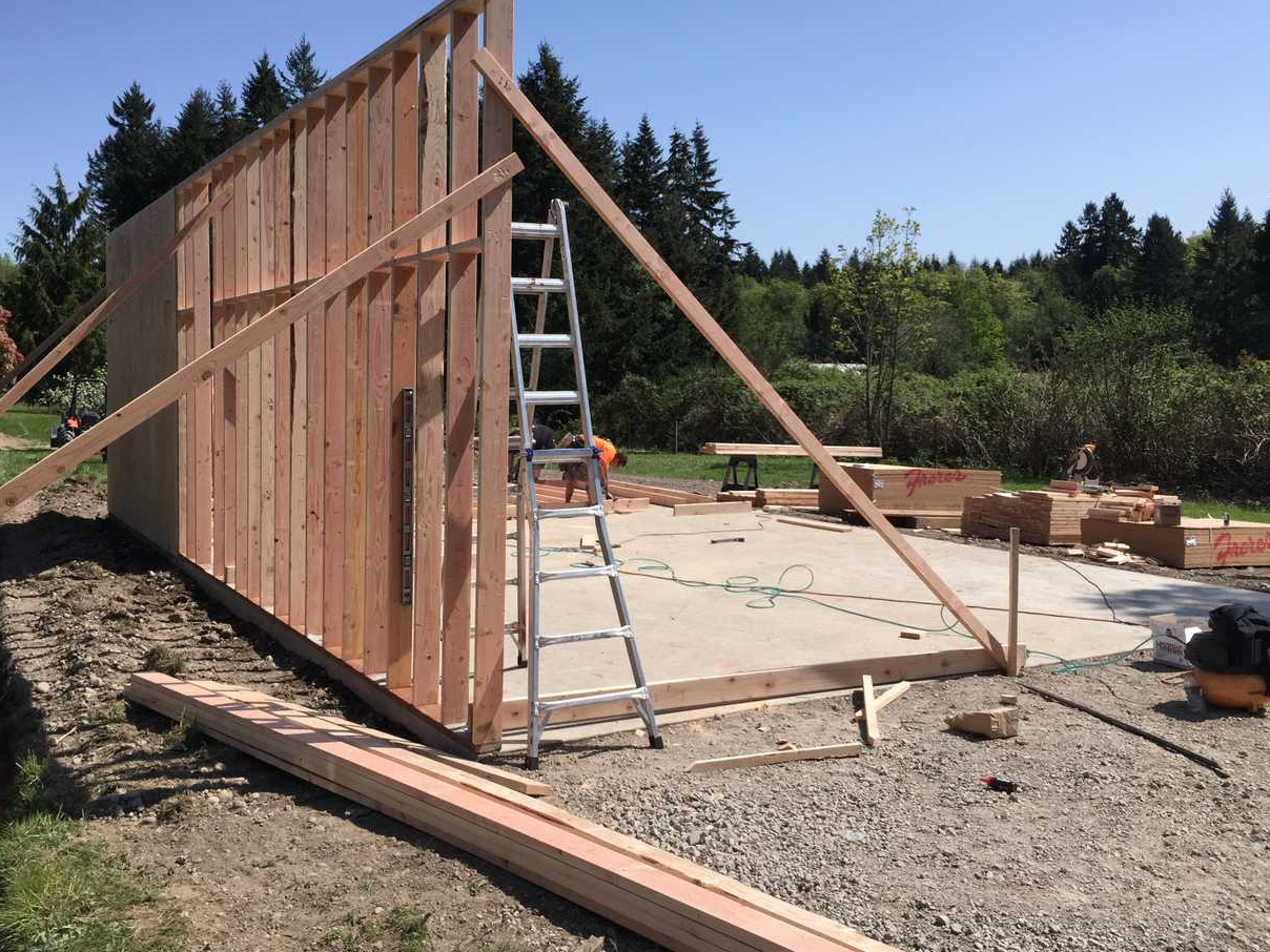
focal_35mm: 32
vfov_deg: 44.1
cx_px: 606
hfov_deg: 56.8
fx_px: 1174
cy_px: 435
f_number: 2.2
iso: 32
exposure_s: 1/2198
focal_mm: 4.15
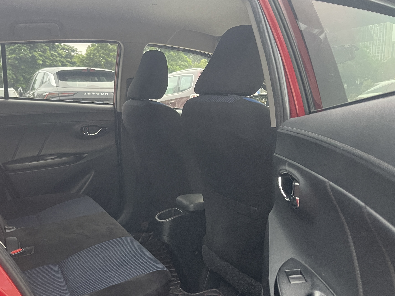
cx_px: 128
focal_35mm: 37
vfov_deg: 38.5
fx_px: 422
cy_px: 178
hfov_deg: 49.2
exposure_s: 1/60
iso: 400
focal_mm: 5.1
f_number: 1.6
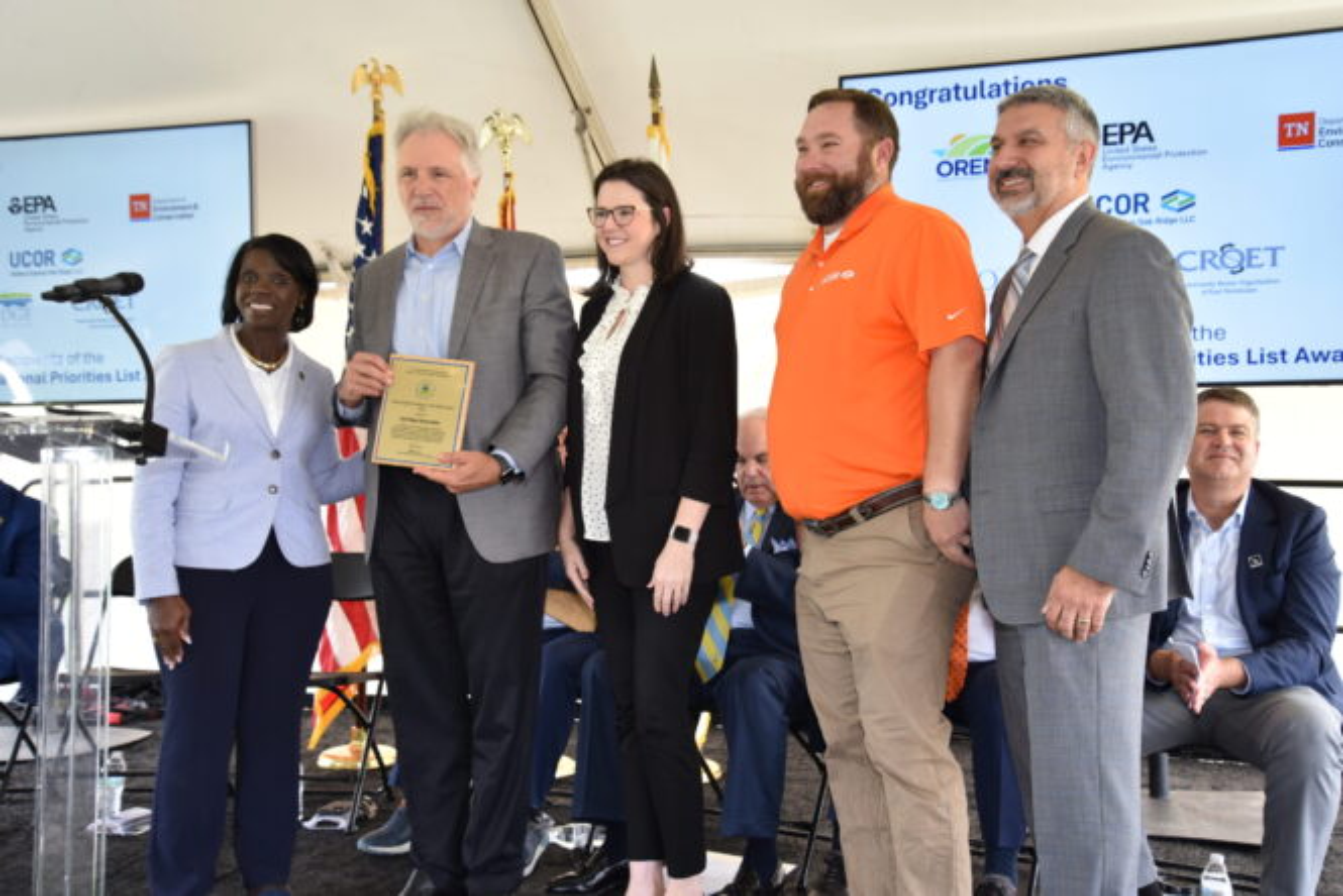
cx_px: 672
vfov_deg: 35.1
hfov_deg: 50.7
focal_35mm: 38
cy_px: 448
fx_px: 1418
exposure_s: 1/125
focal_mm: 38
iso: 720
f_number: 5.6
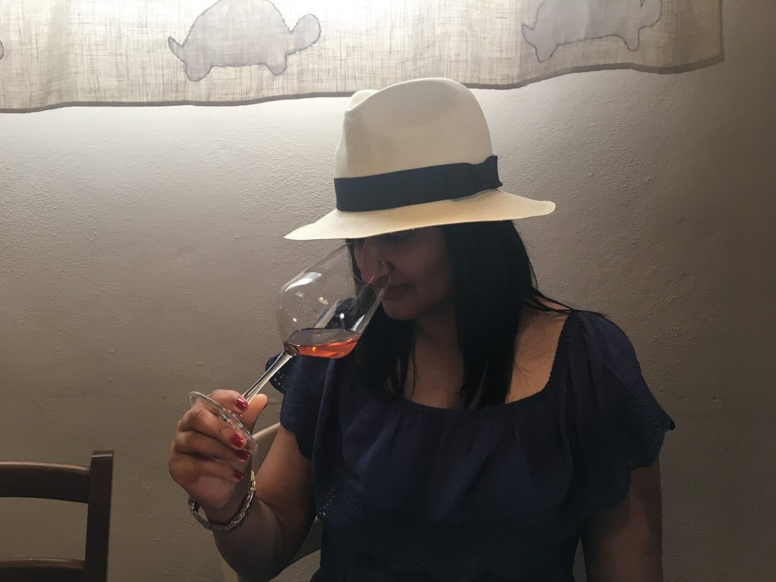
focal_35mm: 29
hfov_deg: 61.7
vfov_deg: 48.2
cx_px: 388
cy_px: 291
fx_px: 650
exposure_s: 1/33
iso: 40
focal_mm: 4.15
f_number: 2.2
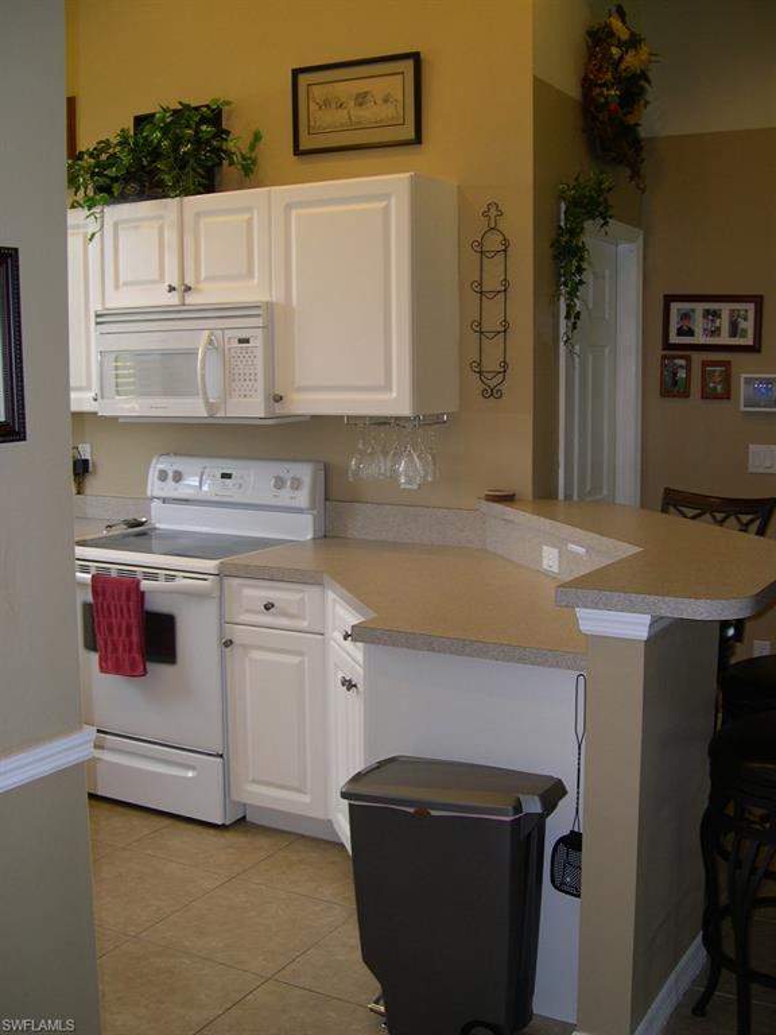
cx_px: 388
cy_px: 518
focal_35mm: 38
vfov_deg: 49.0
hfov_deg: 37.7
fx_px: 1136
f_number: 2.8
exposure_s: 1/30
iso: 100
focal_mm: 8
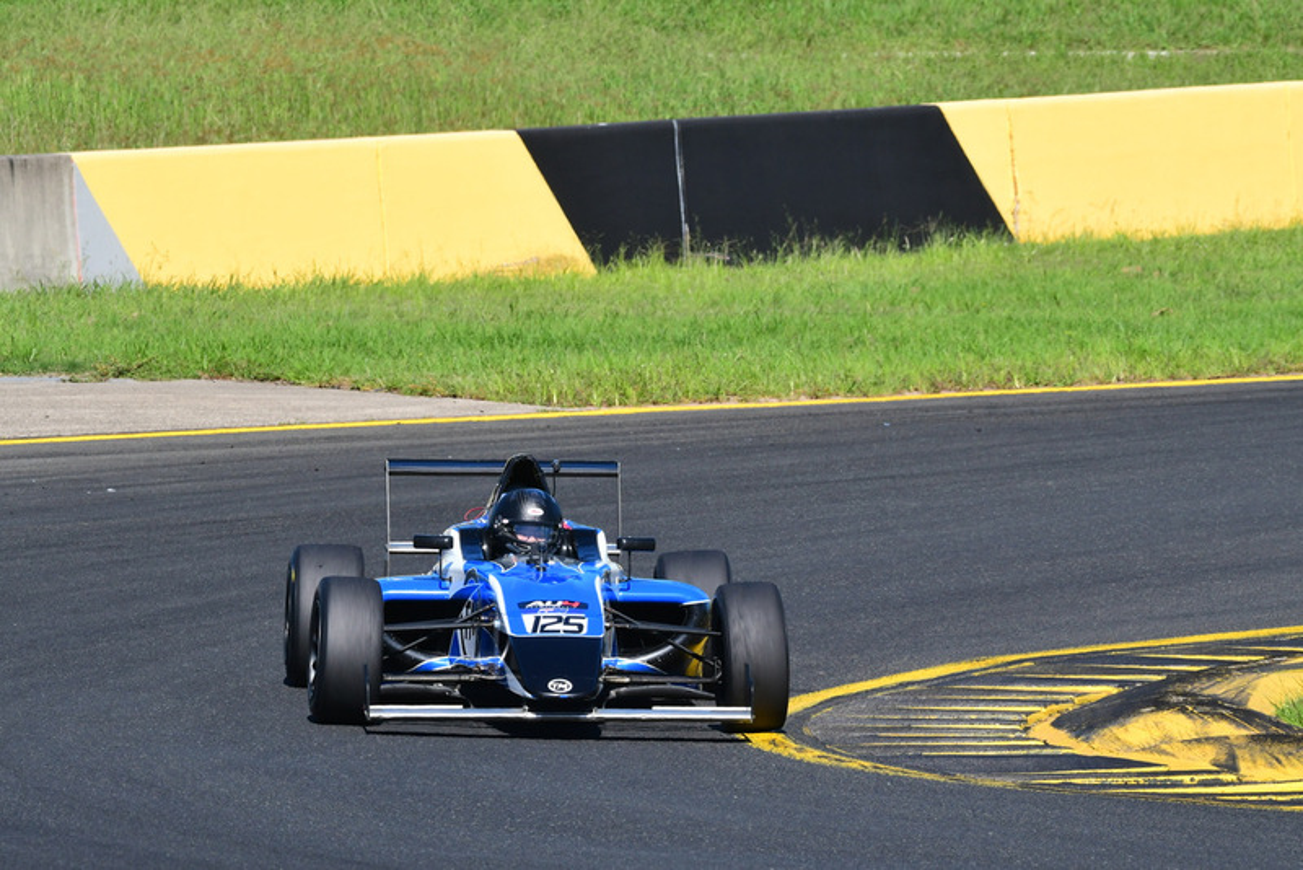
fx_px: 14663
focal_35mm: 405
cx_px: 652
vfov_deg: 3.4
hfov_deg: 5.1
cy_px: 435
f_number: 11
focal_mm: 270
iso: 500
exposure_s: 1/640
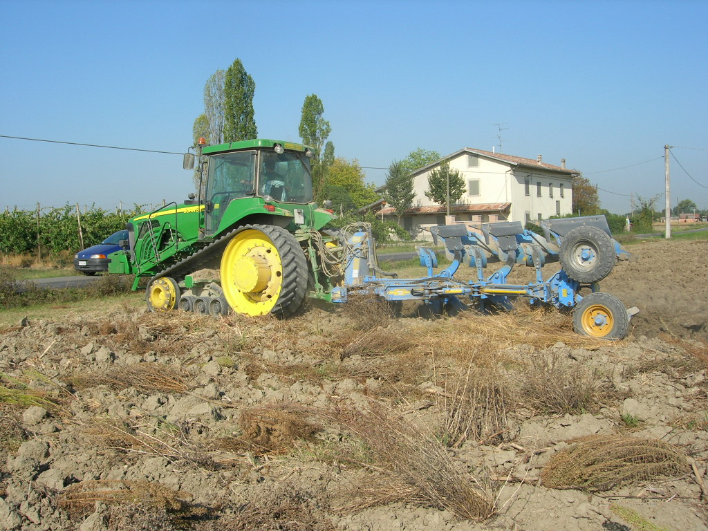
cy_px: 266
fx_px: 777
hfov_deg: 49.0
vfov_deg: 37.7
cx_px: 354
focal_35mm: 38
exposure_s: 1/567
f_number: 4.8
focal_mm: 7.8
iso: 64
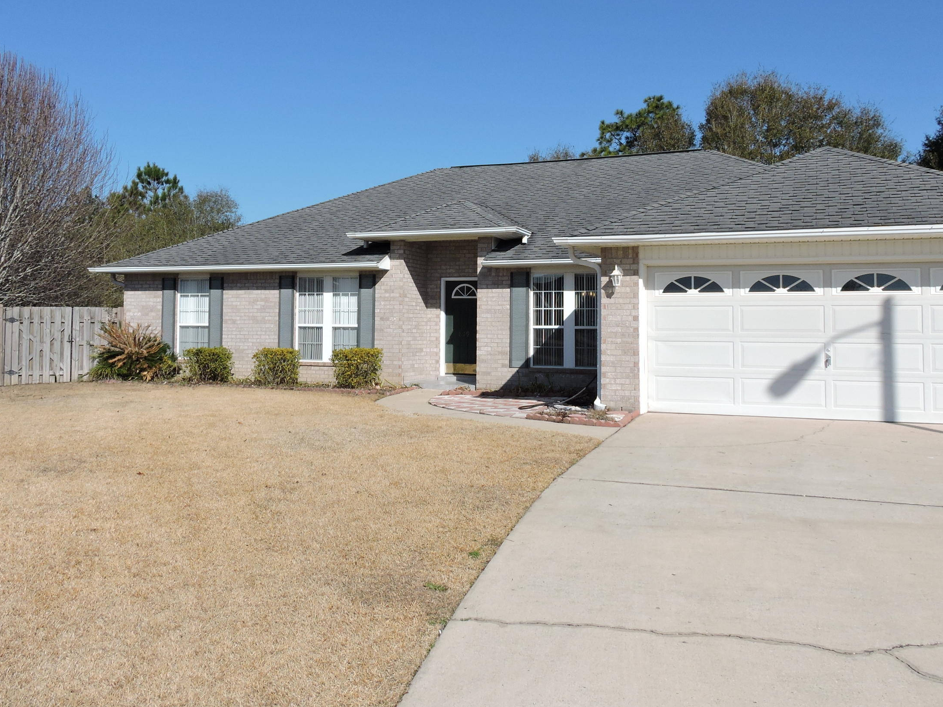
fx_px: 899
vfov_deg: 42.7
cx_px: 443
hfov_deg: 55.3
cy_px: 275
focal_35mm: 33
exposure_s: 1/1250
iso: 100
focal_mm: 4.3
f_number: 3.8
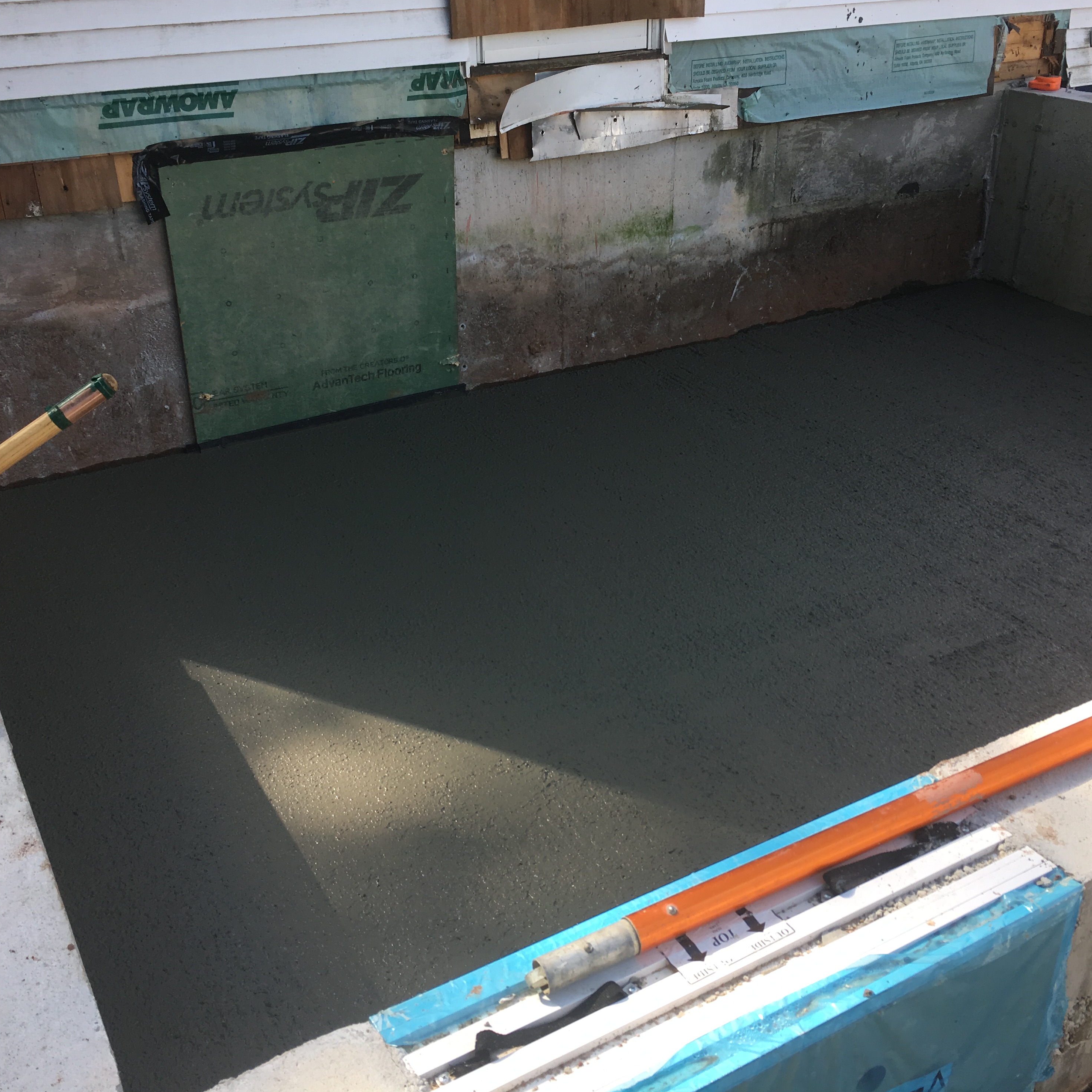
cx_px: 551
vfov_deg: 47.2
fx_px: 1249
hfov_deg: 47.2
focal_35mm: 35
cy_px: 536
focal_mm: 4.15
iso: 25
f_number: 2.2
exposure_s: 1/320
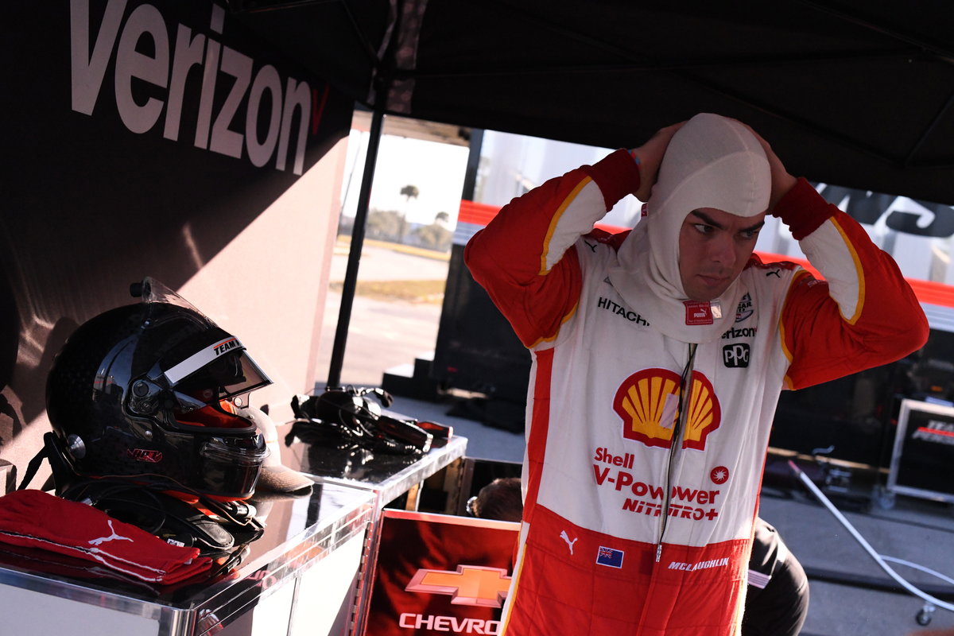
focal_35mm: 50
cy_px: 318
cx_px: 477
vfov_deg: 27.0
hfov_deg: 39.6
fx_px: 1325
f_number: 6.3
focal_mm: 50
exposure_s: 1/8000
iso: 6400
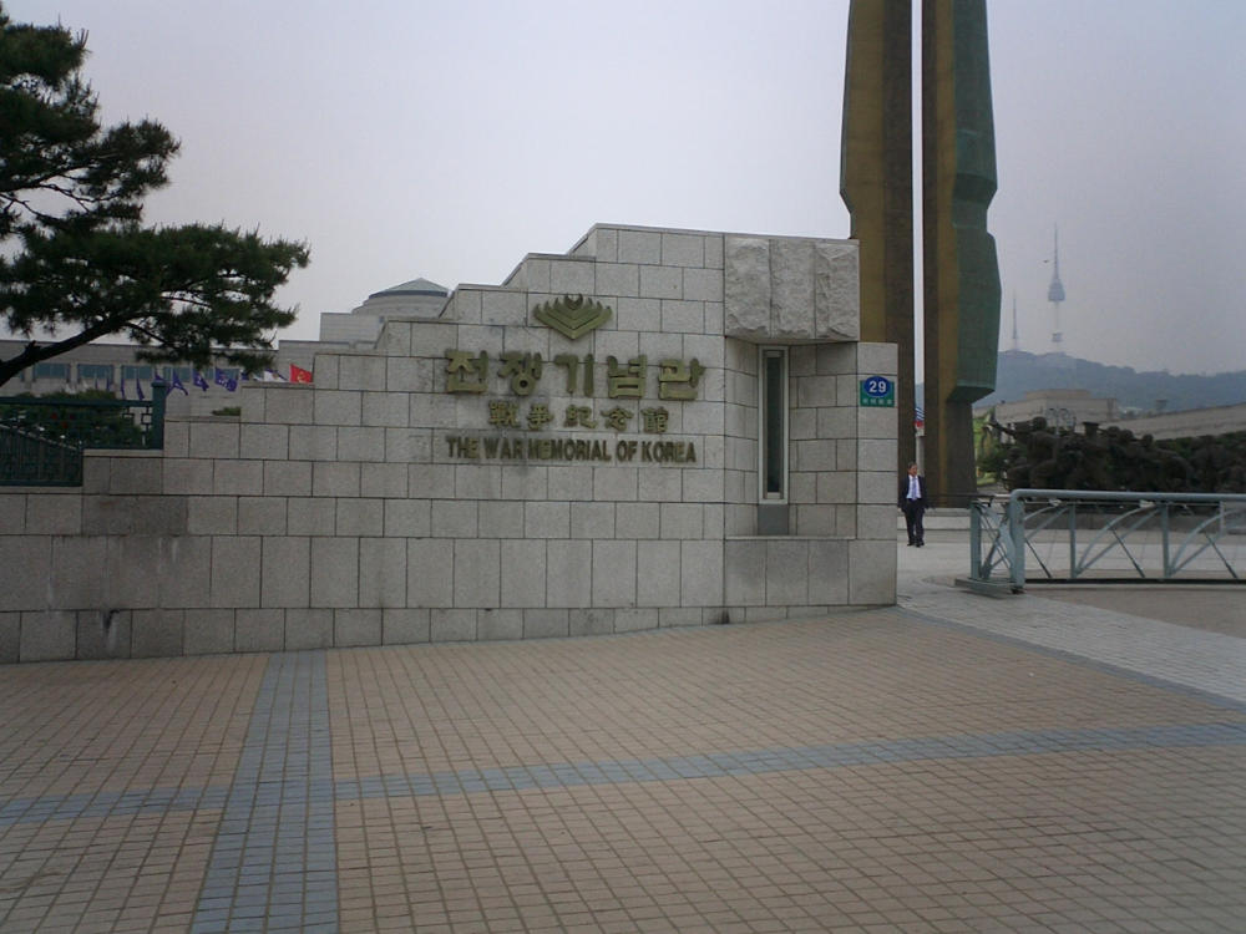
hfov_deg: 50.1
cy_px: 467
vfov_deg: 38.7
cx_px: 623
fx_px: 1332
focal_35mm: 37
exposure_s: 1/160
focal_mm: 5.6
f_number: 3.5
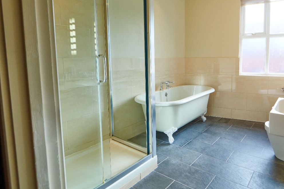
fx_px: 181
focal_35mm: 23
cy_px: 81
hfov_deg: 75.2
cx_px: 172
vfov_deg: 54.9
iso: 500
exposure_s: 1/80
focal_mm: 19
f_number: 5.6
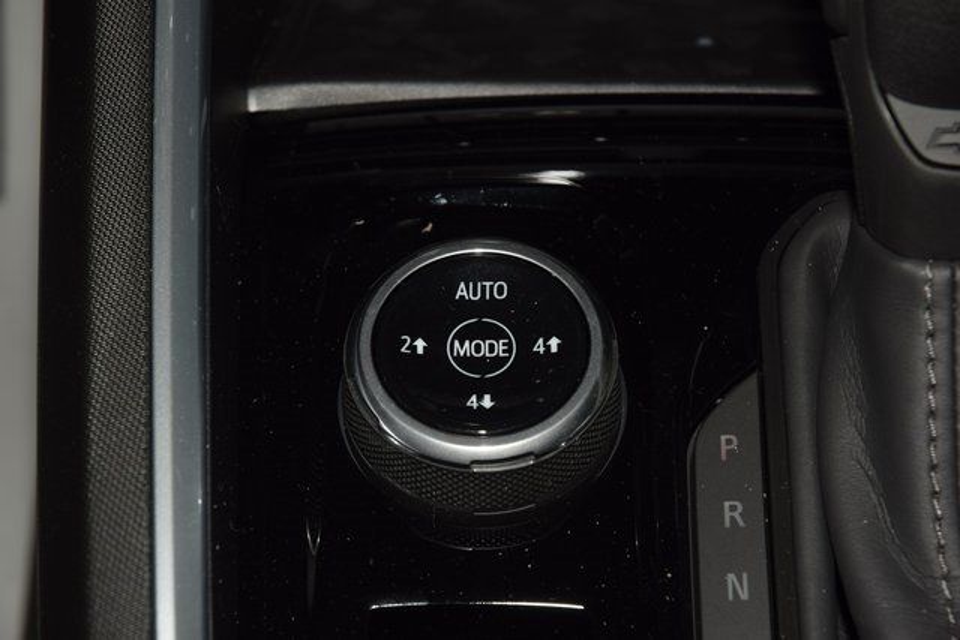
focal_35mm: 105
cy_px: 320
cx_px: 480
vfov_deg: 13.0
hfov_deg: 19.5
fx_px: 2800
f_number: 8
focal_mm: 70
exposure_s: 1/125
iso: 100
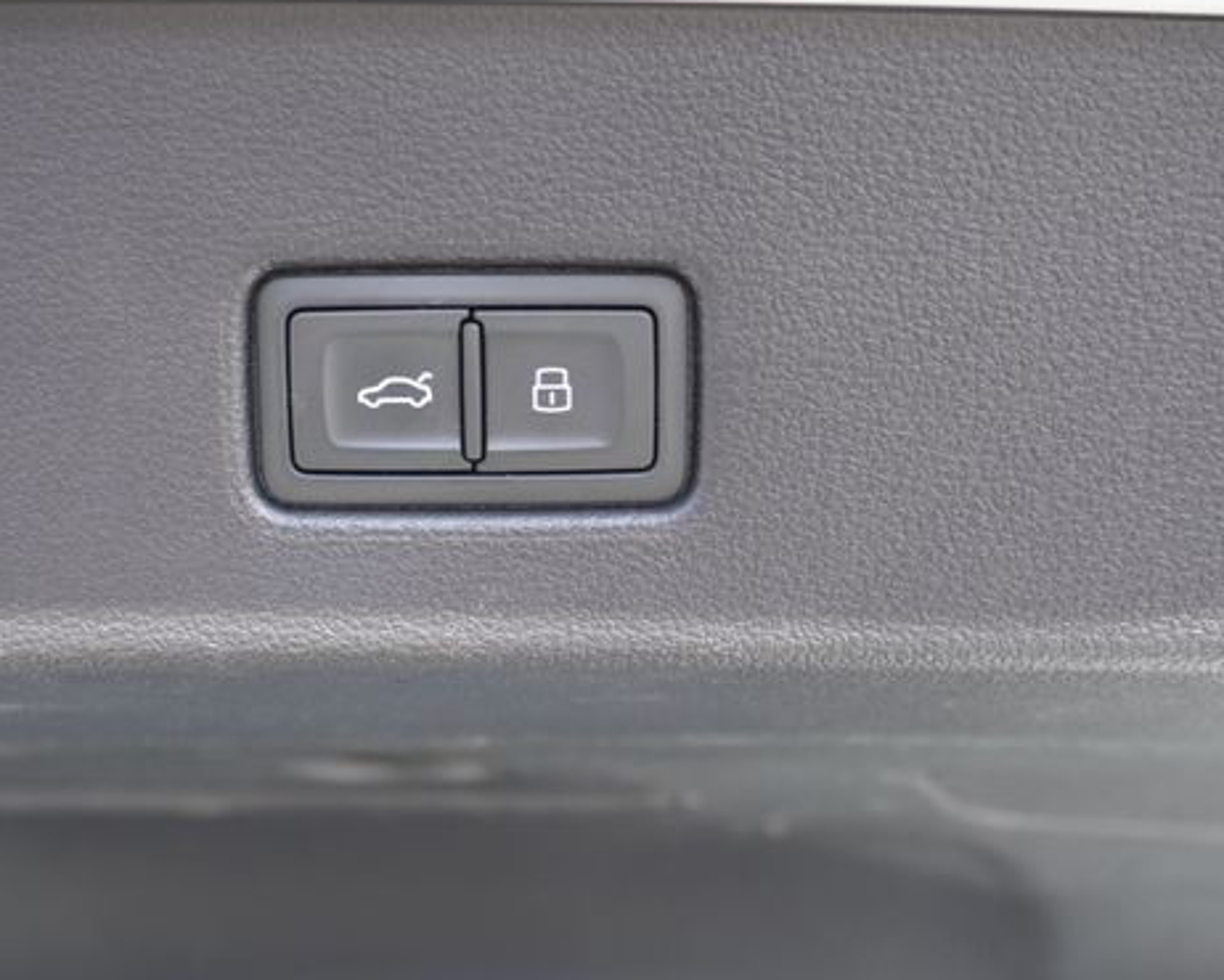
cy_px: 530
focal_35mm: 53
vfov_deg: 28.8
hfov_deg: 35.5
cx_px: 548
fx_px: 1908
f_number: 4.5
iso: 160
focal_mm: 27
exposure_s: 1/60
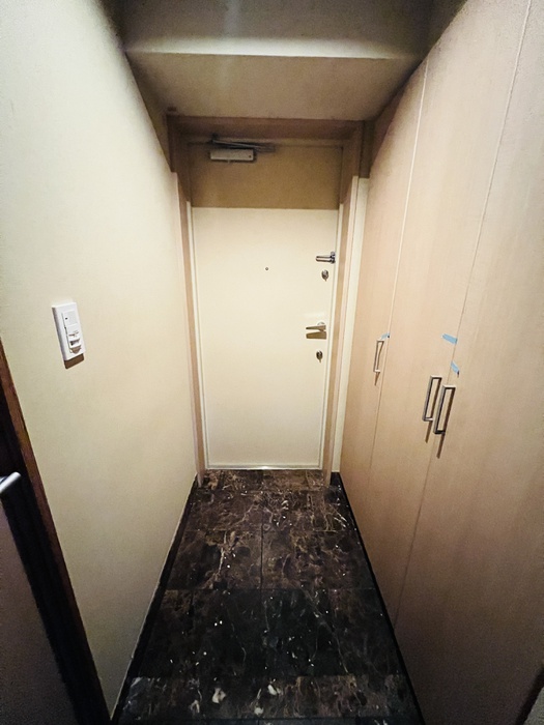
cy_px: 362
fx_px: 272
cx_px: 272
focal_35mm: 13
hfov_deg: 89.9
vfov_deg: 106.2
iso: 1600
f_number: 1.8
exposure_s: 1/30
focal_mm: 1.57
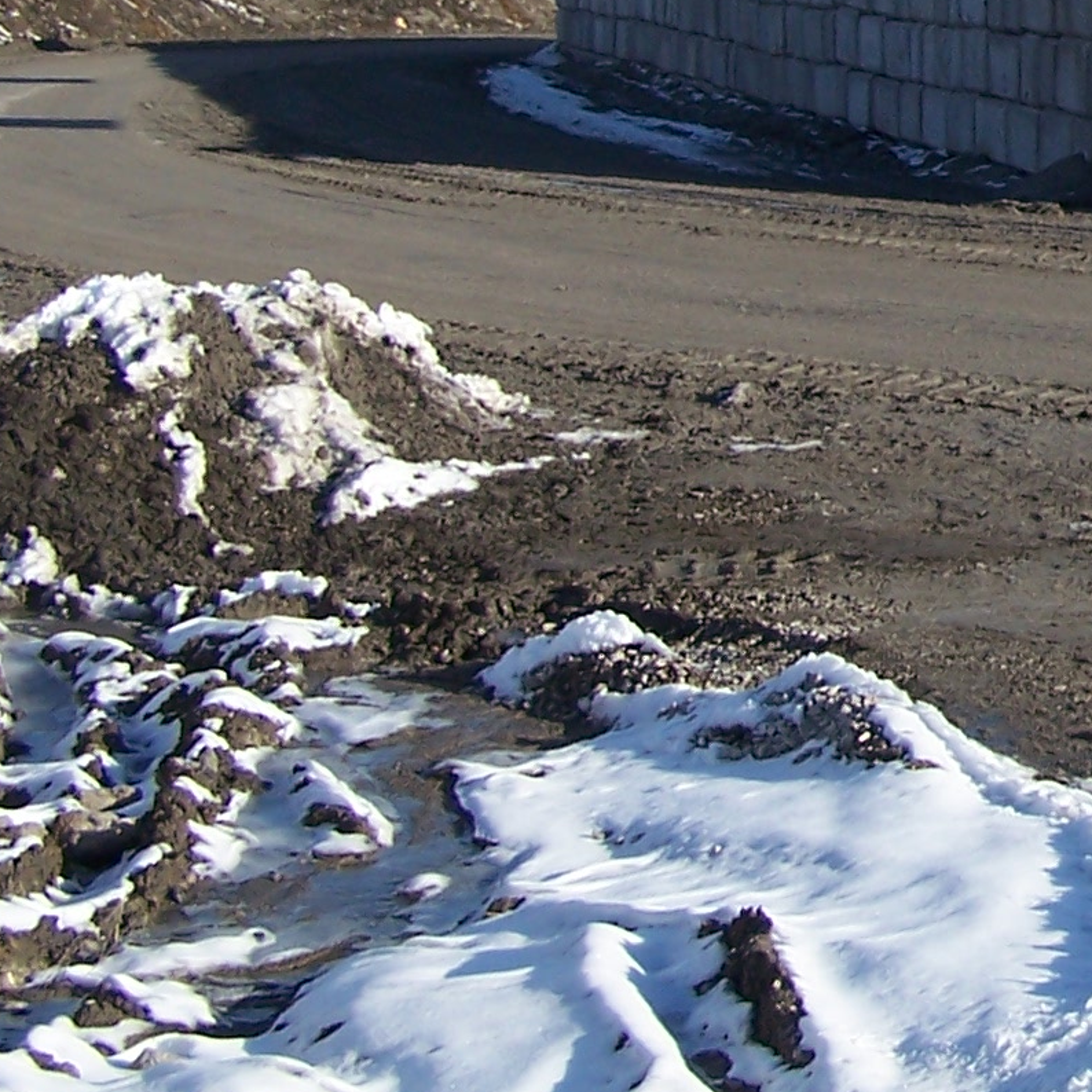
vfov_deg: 15.7
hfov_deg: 15.0
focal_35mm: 109
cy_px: 21
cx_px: 1531
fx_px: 3890
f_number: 4
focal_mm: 6.3
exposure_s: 1/800
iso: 80
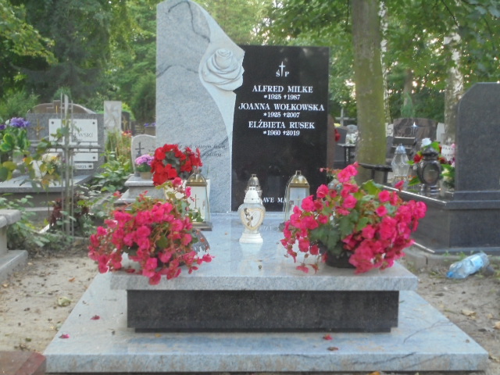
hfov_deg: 38.9
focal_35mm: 49
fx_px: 708
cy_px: 188
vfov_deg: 29.7
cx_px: 250
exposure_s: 1/30
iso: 320
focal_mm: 8.9
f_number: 4.8
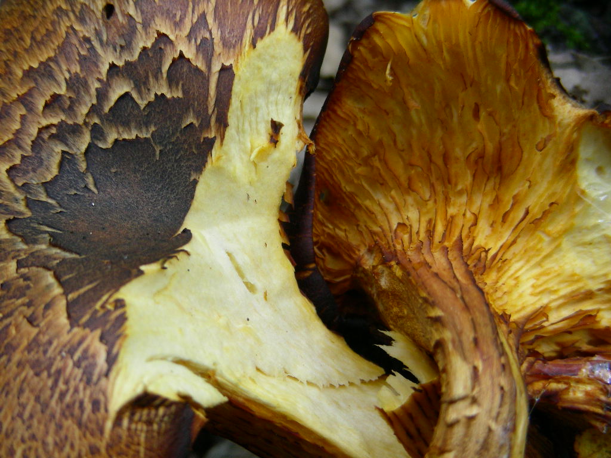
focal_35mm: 99
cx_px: 306
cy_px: 229
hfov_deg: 19.8
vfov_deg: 14.9
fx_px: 1747
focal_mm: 16.5
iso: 121
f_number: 3.5
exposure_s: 1/29.8
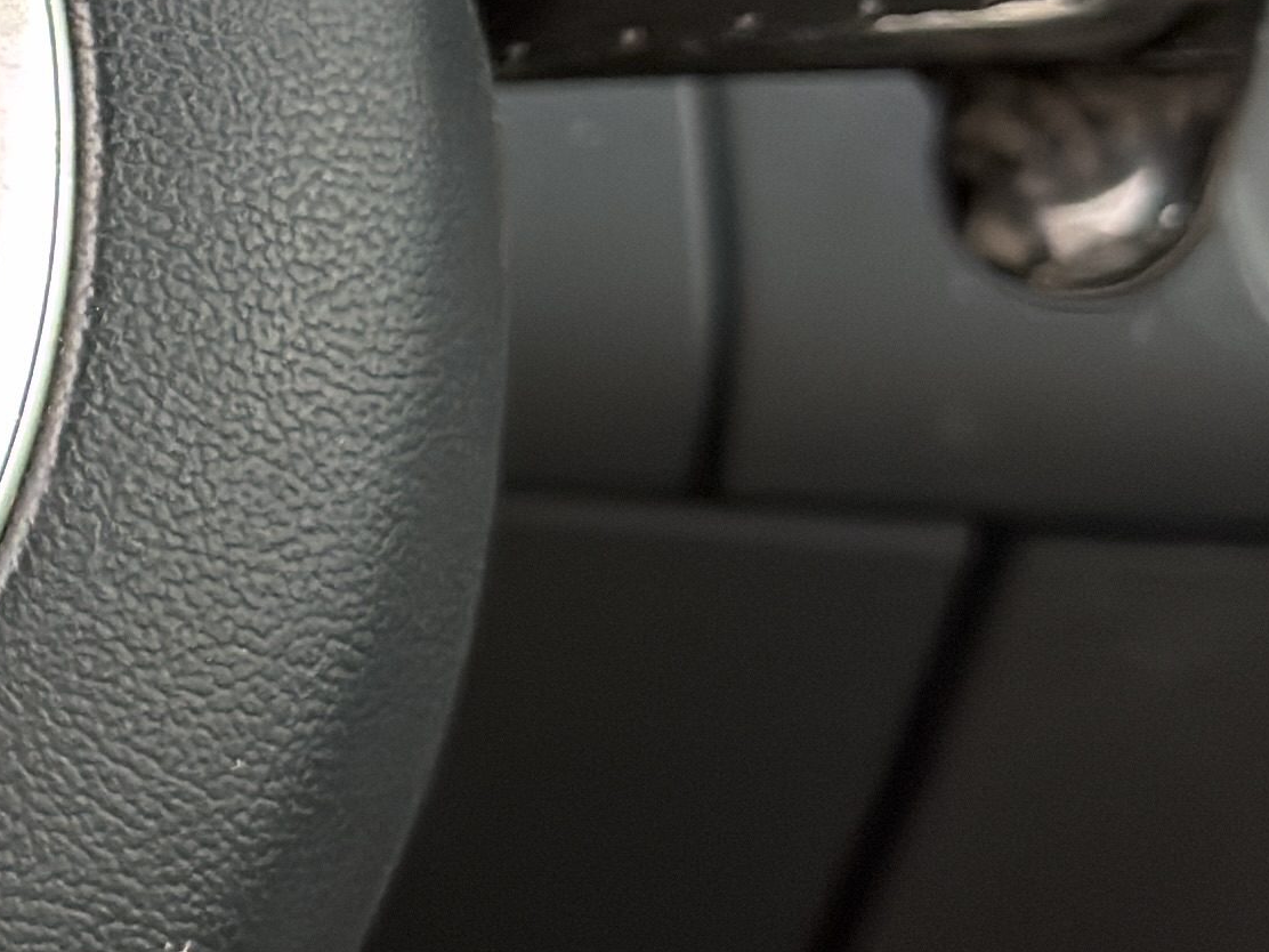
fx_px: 6379
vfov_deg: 8.5
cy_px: -97
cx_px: -1090
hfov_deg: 10.6
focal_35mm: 174
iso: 250
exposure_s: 1/60
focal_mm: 6.76
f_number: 1.78
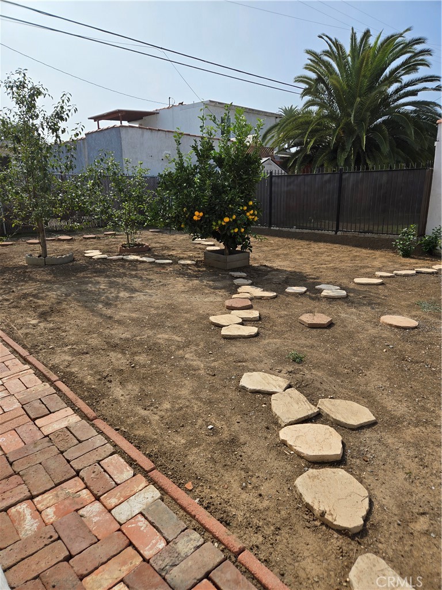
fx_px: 392
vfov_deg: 73.9
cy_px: 295
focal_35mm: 23
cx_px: 221
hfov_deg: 58.9
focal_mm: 5.4
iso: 25
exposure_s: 1/3300
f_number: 1.8
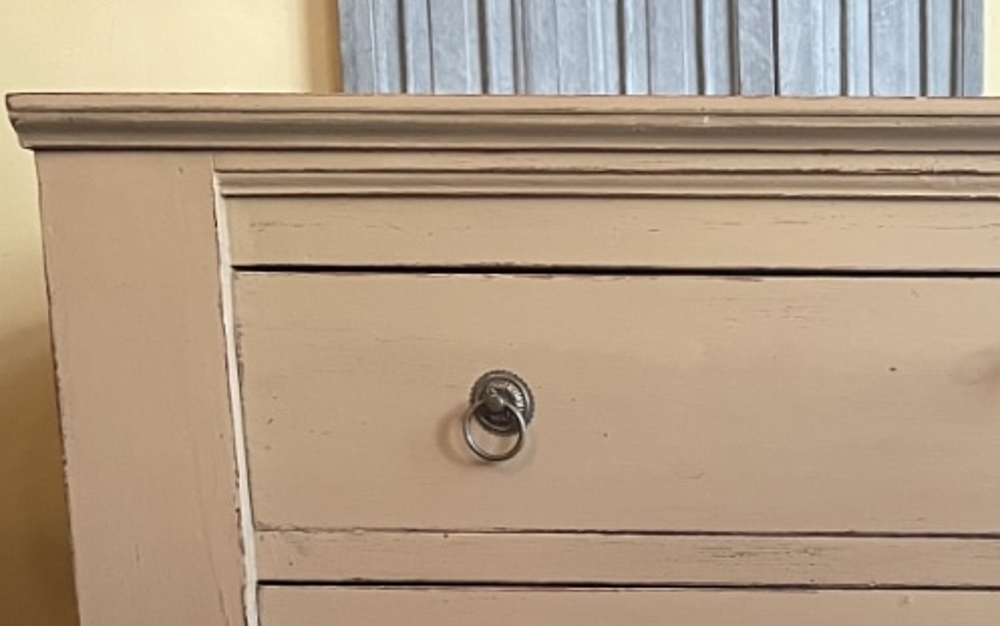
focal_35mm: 67
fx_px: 1827
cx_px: 1118
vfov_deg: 18.3
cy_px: 772
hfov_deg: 27.8
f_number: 1.6
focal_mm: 4.2
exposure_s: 1/50
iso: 200
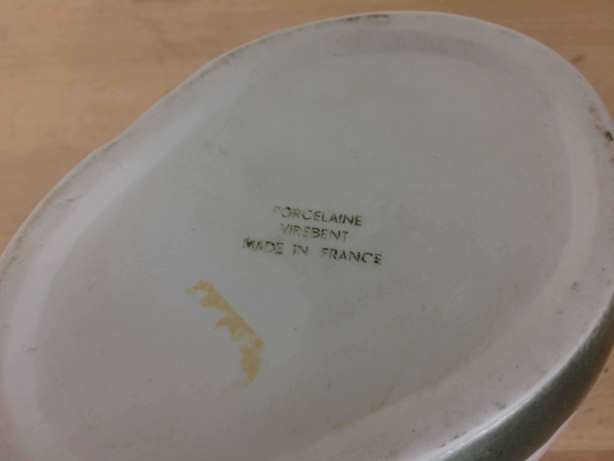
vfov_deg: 48.2
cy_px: 230
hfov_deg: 61.7
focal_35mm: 29
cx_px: 307
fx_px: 514
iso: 40
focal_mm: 4.15
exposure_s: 1/33
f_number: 2.2
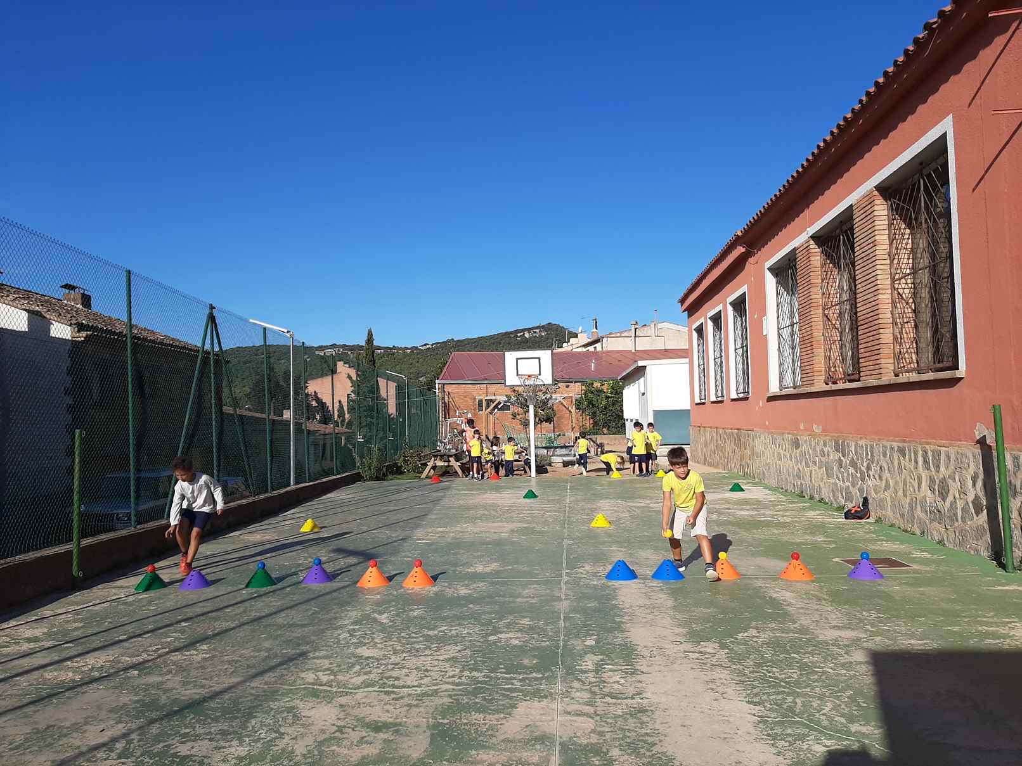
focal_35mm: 26
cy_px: 383
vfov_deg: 53.1
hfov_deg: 67.3
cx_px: 511
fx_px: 768
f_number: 1.7
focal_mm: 3.93
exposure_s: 1/3584
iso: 40
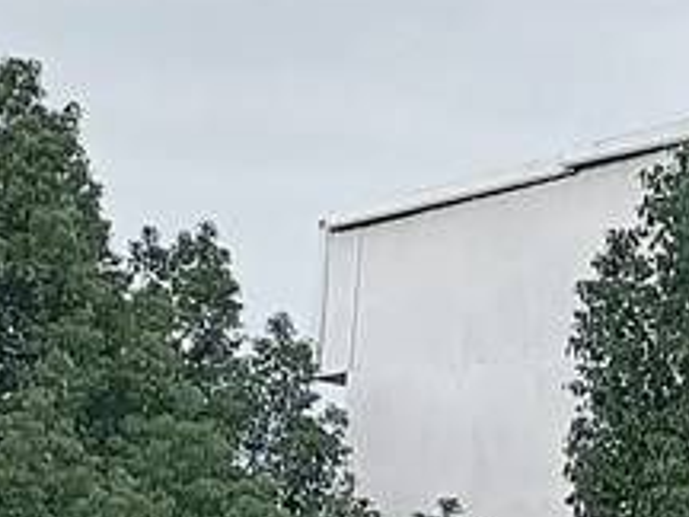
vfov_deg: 10.5
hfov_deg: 15.1
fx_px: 2488
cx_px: 893
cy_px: 1178
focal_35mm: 125
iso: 50
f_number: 1.8
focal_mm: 5.3
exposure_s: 1/200
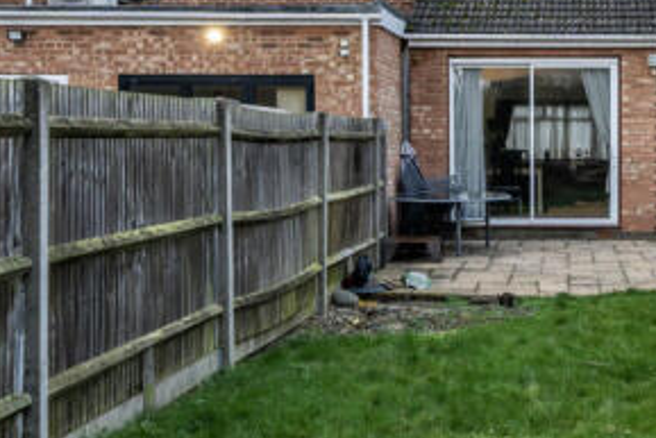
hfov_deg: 28.0
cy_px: 62
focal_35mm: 68
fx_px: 1240
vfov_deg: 19.7
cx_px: 648
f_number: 8
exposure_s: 1/100
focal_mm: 20
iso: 400
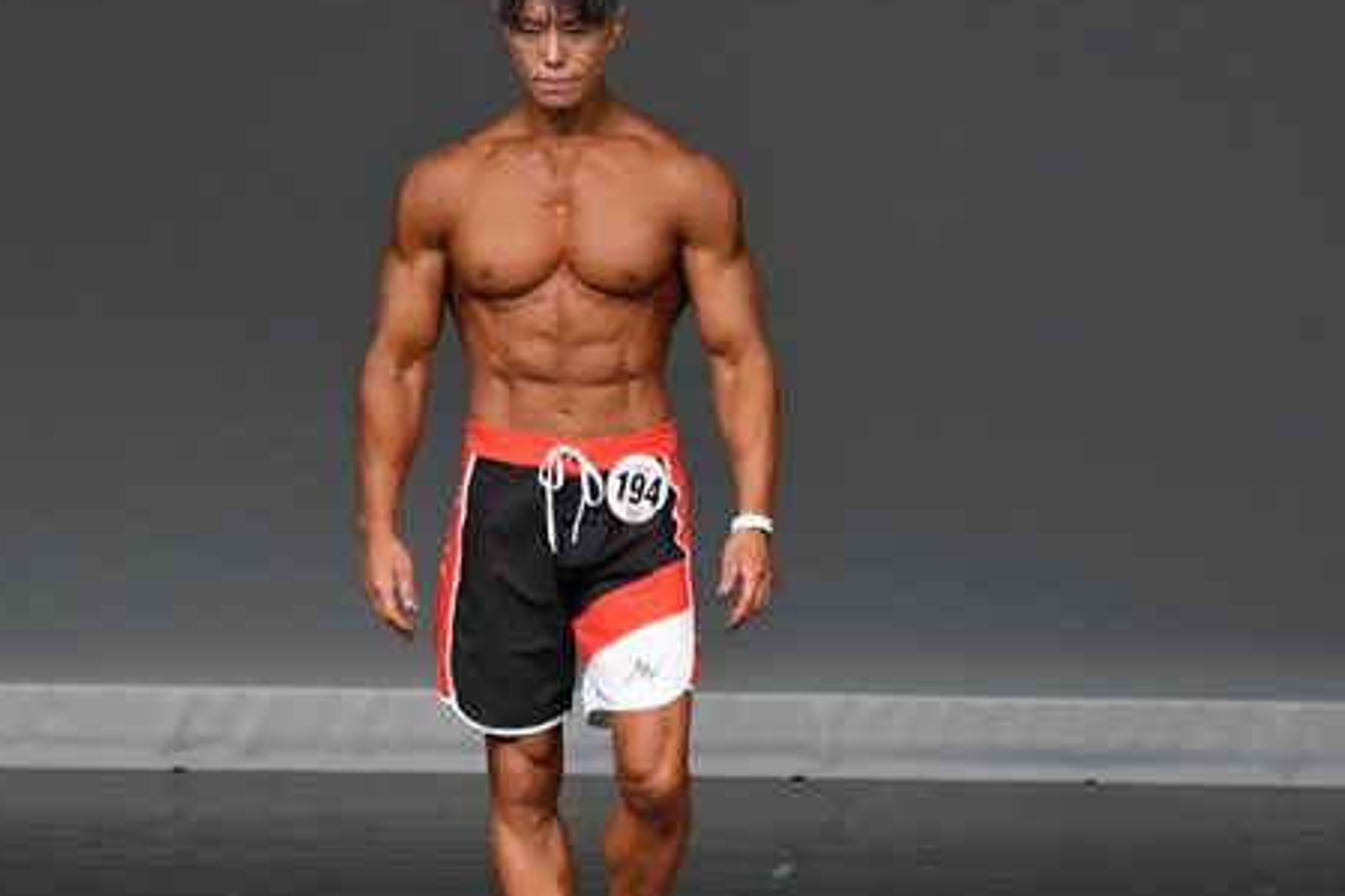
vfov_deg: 2.3
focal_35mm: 596
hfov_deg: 3.5
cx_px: 664
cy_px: 539
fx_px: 22258
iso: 4000
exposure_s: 1/400
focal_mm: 230
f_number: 5.6
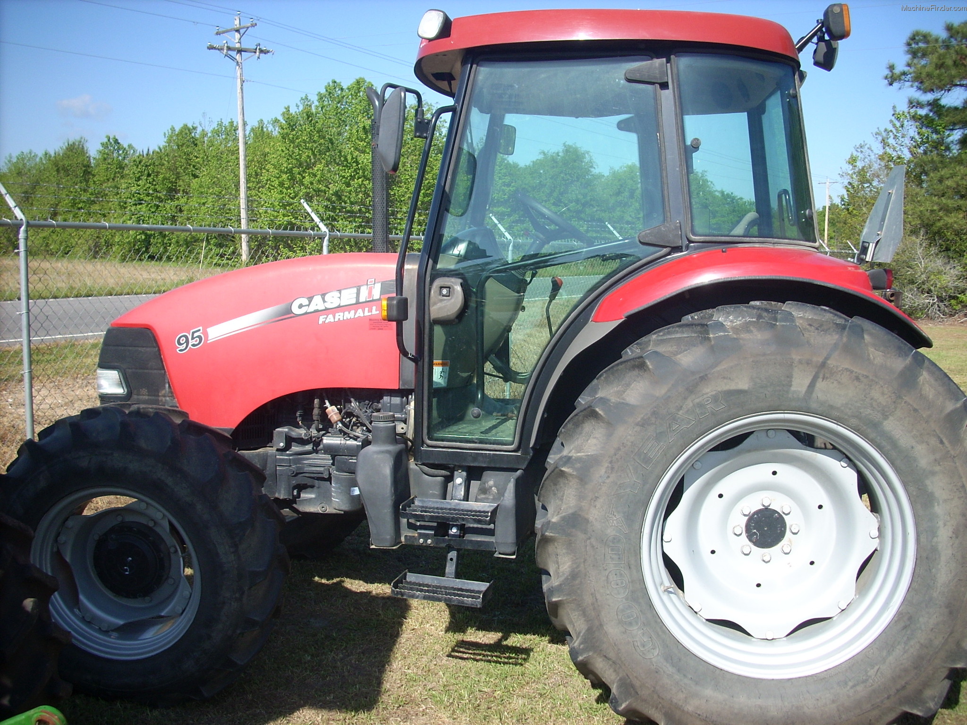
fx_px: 1034
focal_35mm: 37
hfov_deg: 50.1
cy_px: 362
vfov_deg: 38.7
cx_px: 484
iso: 64
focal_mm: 6.2
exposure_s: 1/155
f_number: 5.6
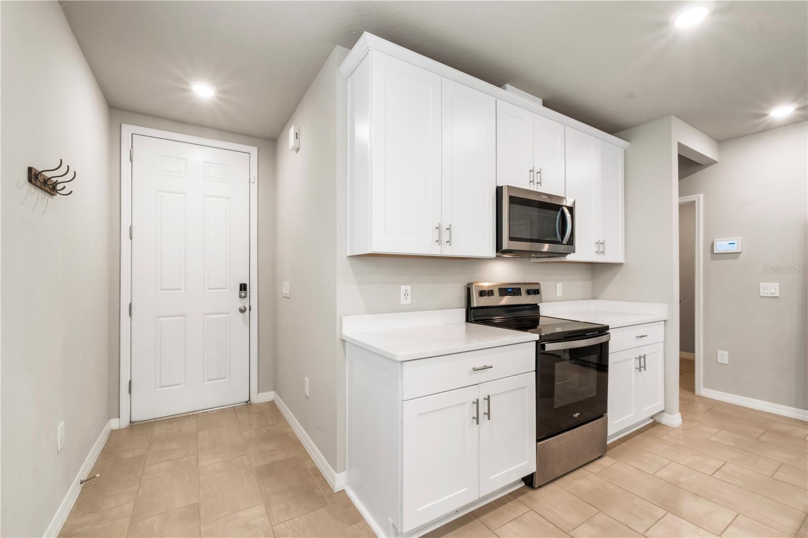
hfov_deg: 100.4
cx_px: 404
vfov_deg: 77.3
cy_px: 269
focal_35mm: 15
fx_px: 337
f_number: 14
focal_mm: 10
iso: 320
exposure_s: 1/1.67
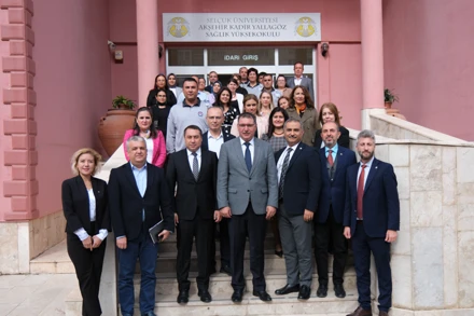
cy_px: 158
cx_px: 237
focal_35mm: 33
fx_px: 434
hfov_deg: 57.2
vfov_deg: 39.9
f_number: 2.8
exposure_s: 1/750
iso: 125
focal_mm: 22
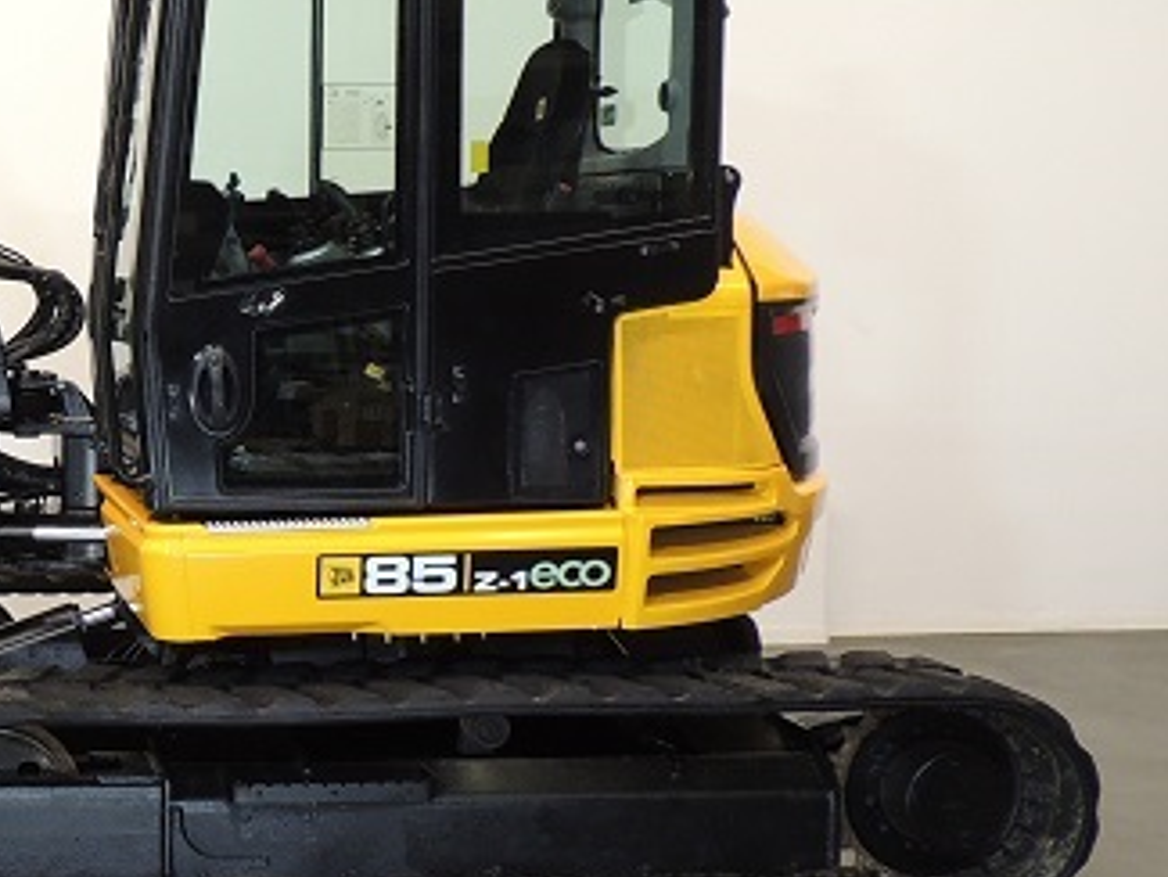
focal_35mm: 59
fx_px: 1991
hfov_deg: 28.9
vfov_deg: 24.8
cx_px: -187
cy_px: 417
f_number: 3
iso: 140
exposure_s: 1/30
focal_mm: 4.3
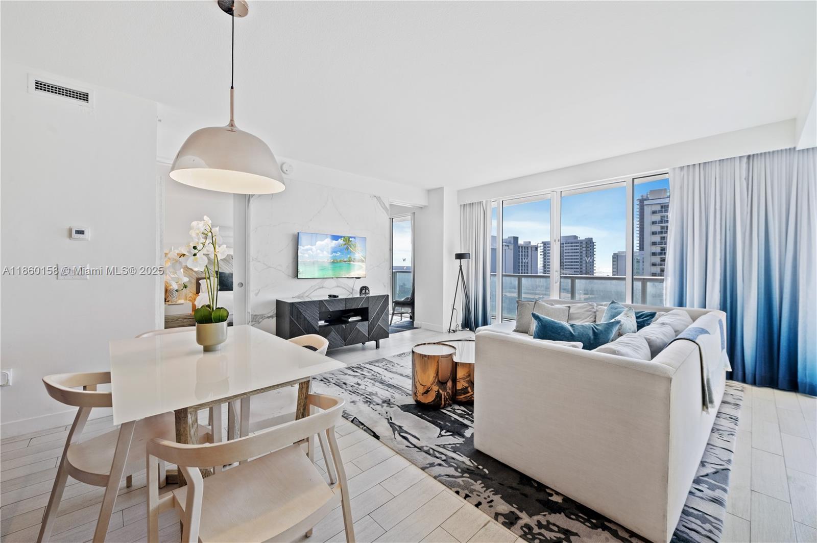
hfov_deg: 104.3
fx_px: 317
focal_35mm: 14
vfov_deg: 81.1
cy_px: 272
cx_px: 408
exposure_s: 1/13
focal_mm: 14
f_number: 8
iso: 200
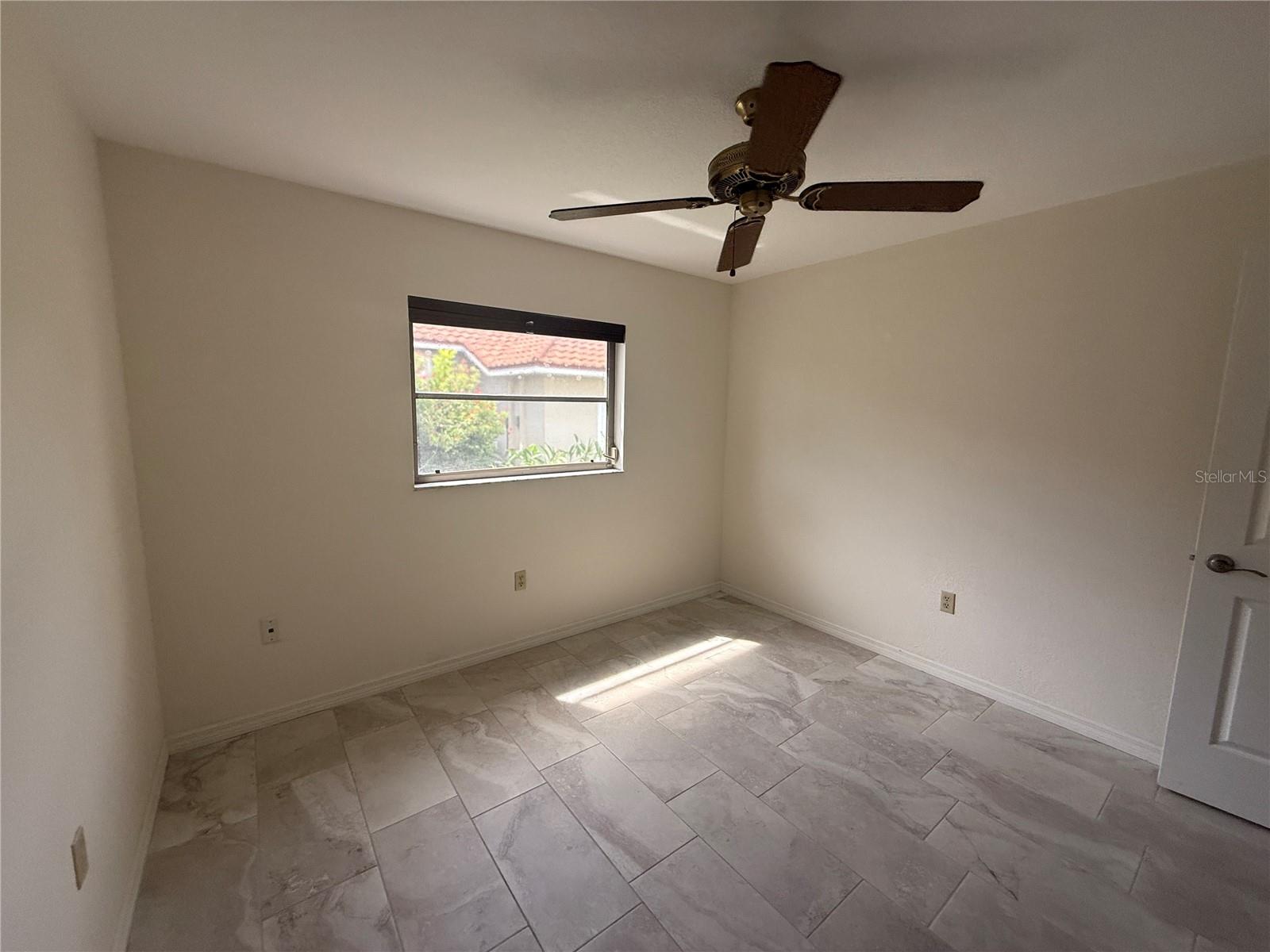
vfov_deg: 85.7
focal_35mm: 14
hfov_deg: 102.1
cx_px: 635
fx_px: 514
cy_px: 476
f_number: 2.2
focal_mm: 2.22
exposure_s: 1/99
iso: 160
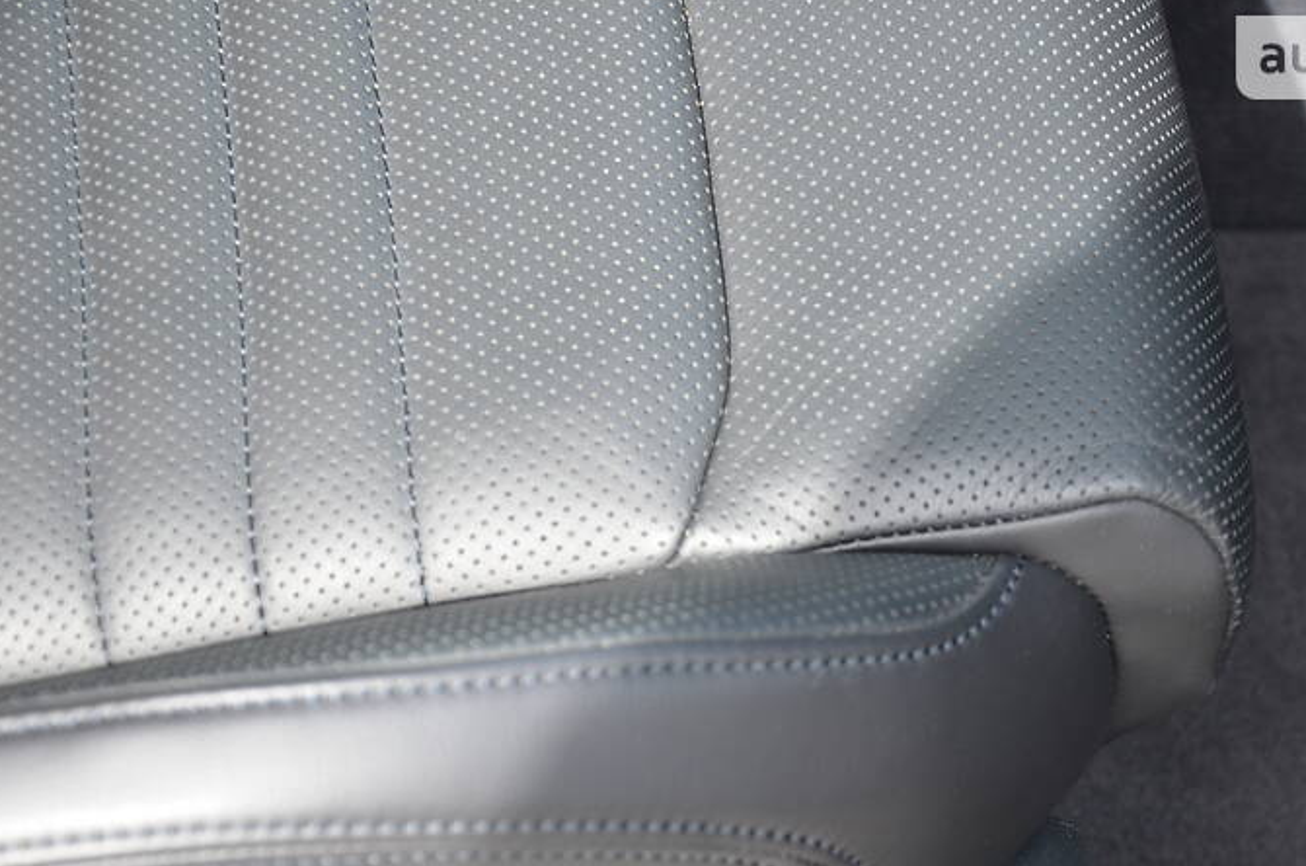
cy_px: 509
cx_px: 766
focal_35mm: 111
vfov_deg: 12.3
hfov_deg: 18.4
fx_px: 4019
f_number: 5.6
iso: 280
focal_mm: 62
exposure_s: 1/125
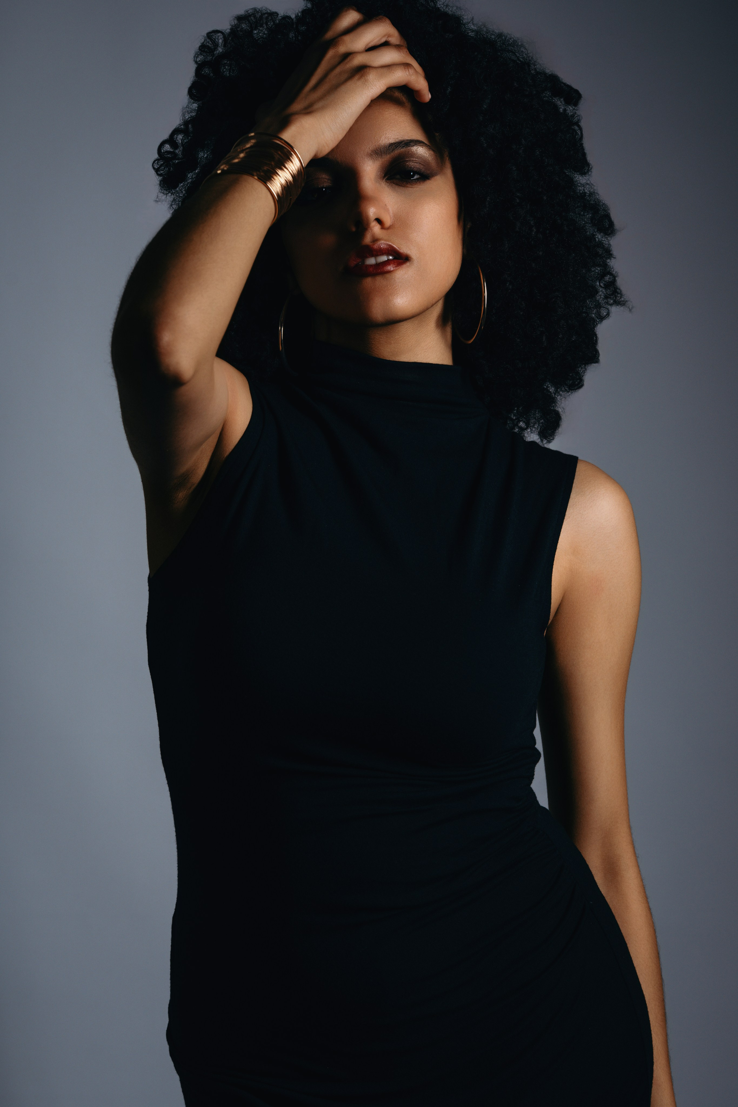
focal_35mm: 85
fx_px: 2614
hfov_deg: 16.1
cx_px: 369
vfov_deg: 23.9
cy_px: 554
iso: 200
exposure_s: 1/160
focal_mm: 85
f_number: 8
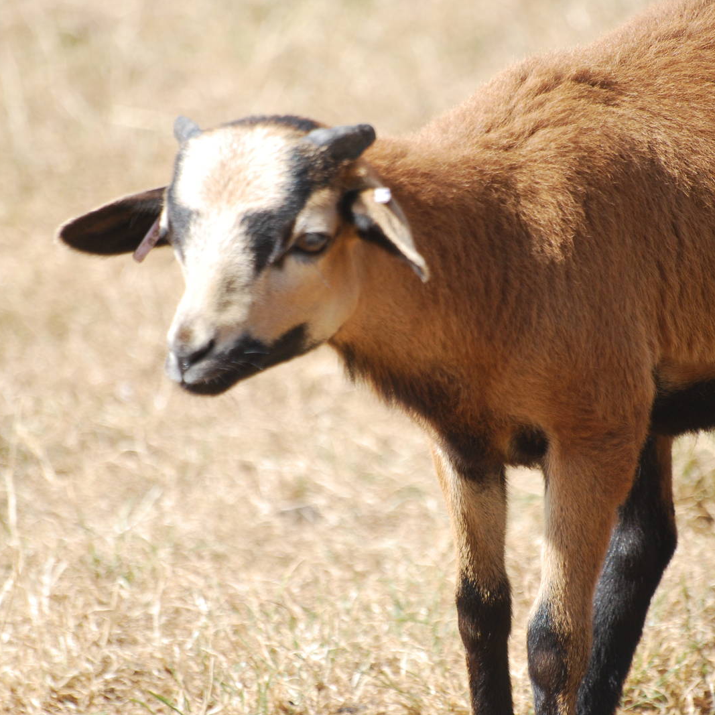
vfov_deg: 3.1
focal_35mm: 574
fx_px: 13414
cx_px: 421
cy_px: 358
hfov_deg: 3.1
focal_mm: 300
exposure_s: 1/500
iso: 360
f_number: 5.6
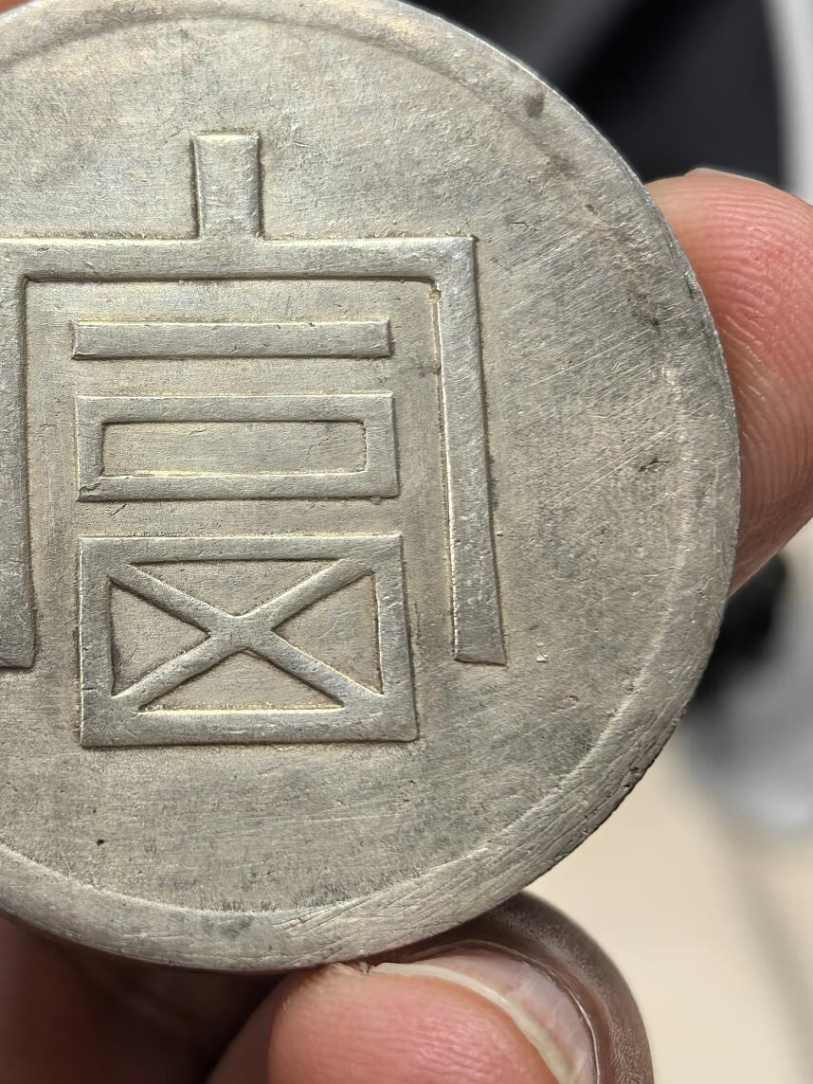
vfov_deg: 23.0
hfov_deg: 17.3
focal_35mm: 85
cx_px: 201
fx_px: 2662
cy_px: 509
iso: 250
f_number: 2
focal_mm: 6.98
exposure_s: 1/100
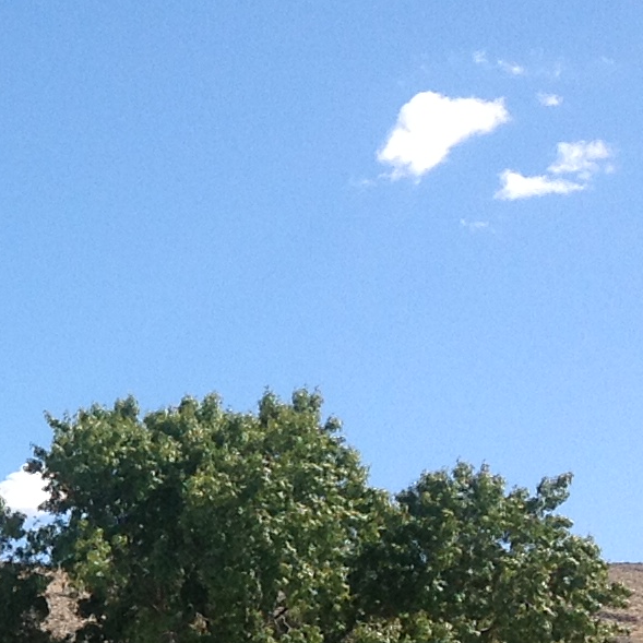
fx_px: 2858
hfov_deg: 12.0
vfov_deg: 12.8
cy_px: 454
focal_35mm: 136
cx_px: -431
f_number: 2.4
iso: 80
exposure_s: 1/1681
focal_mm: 4.28
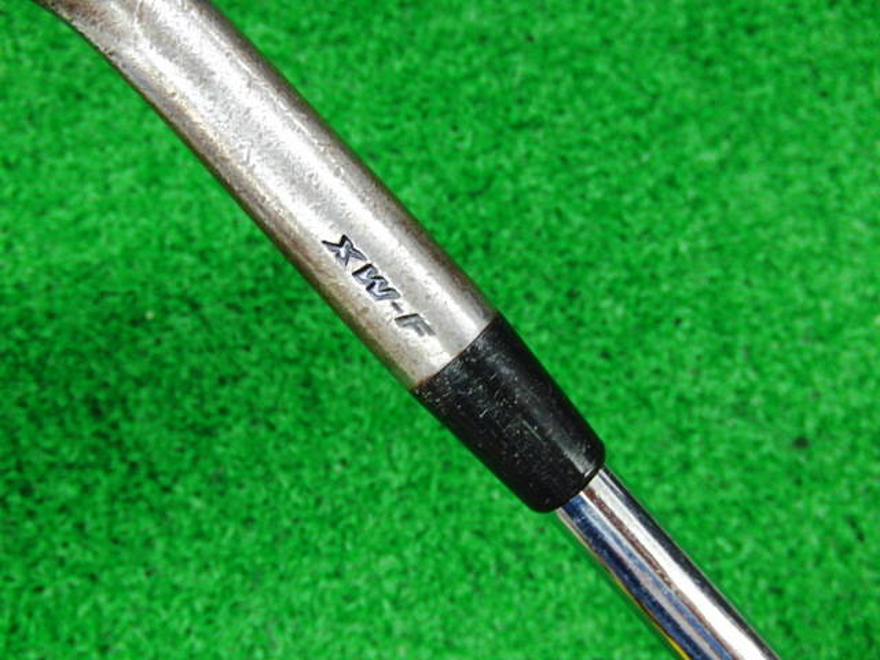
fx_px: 941
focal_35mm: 37
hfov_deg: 50.1
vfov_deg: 38.7
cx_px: 440
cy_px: 330
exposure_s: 1/25
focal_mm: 6.42
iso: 400
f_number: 3.6
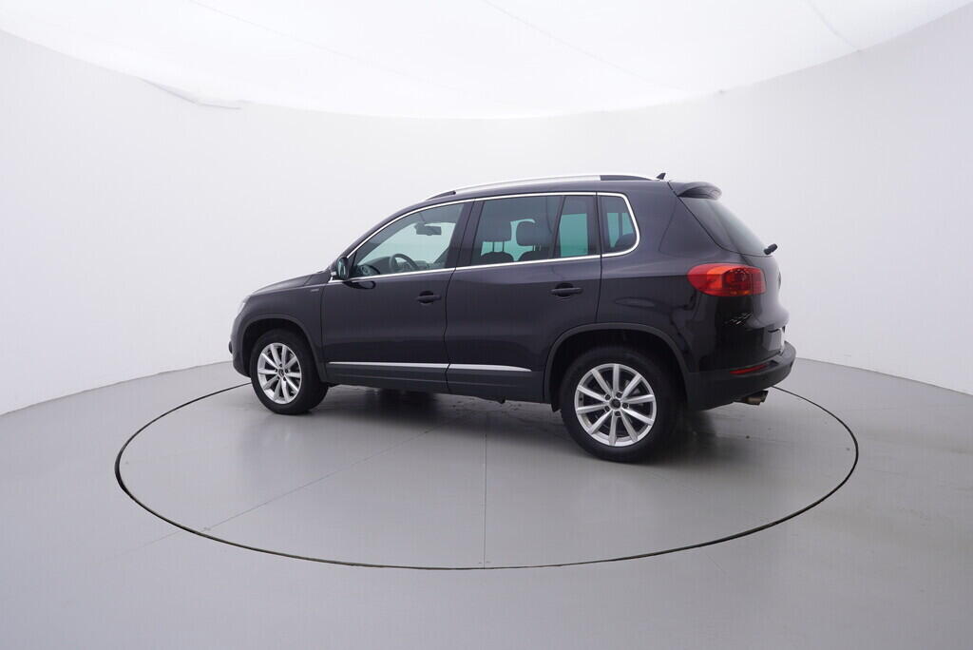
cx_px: 486
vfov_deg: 56.2
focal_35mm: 22
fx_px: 608
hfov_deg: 77.3
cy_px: 325
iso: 200
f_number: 5
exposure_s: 1/80
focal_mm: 15
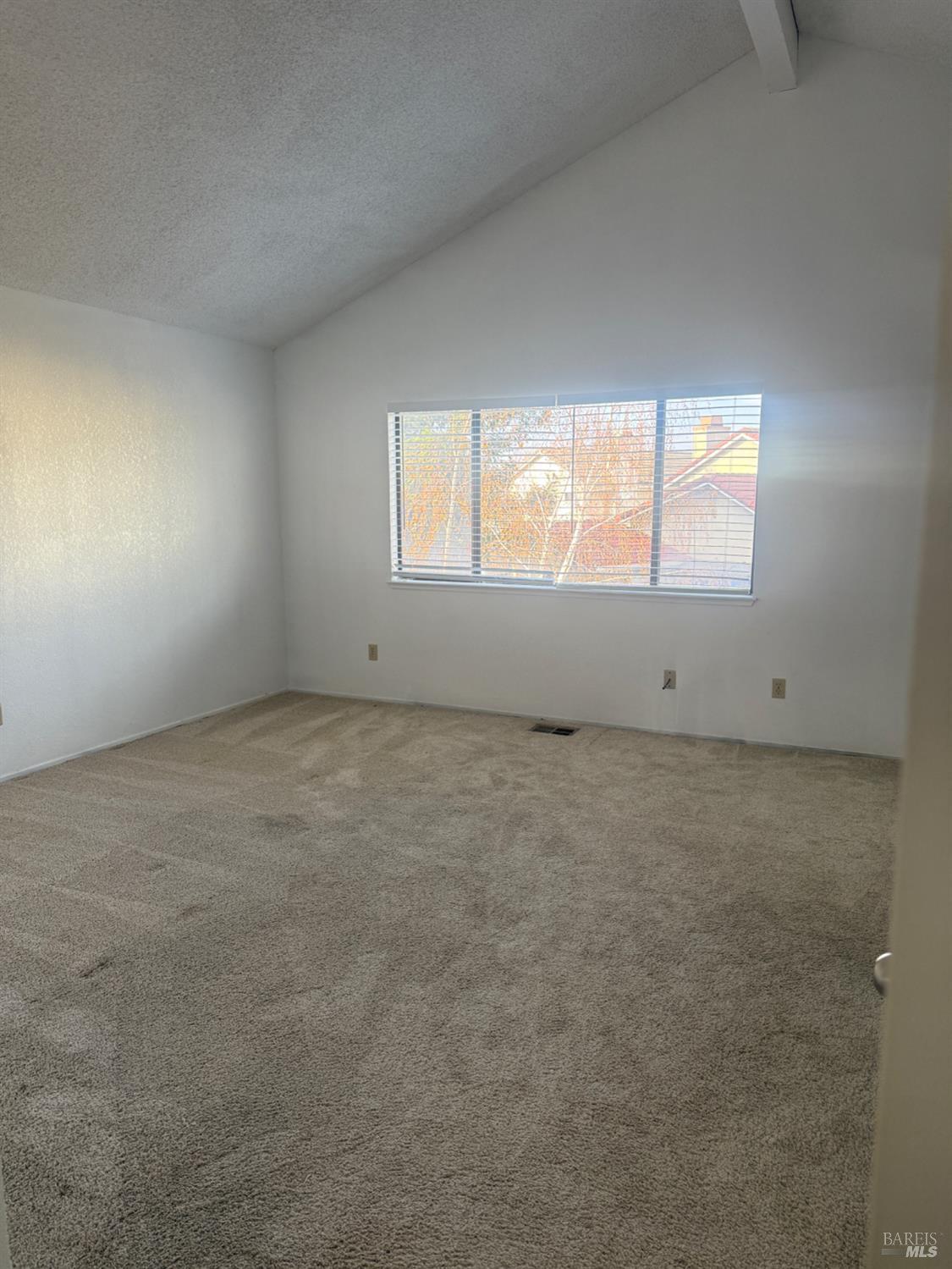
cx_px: 476
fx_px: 880
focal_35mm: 24
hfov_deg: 56.8
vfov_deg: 71.6
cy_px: 634
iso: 125
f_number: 1.78
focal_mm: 6.76
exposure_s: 1/228
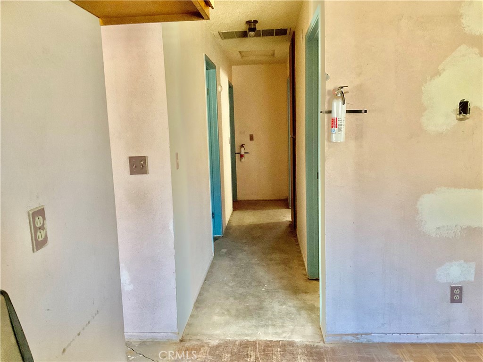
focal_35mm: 29
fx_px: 405
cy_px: 181
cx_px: 242
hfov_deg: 61.7
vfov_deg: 48.2
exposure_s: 1/60
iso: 200
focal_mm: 3
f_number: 1.8
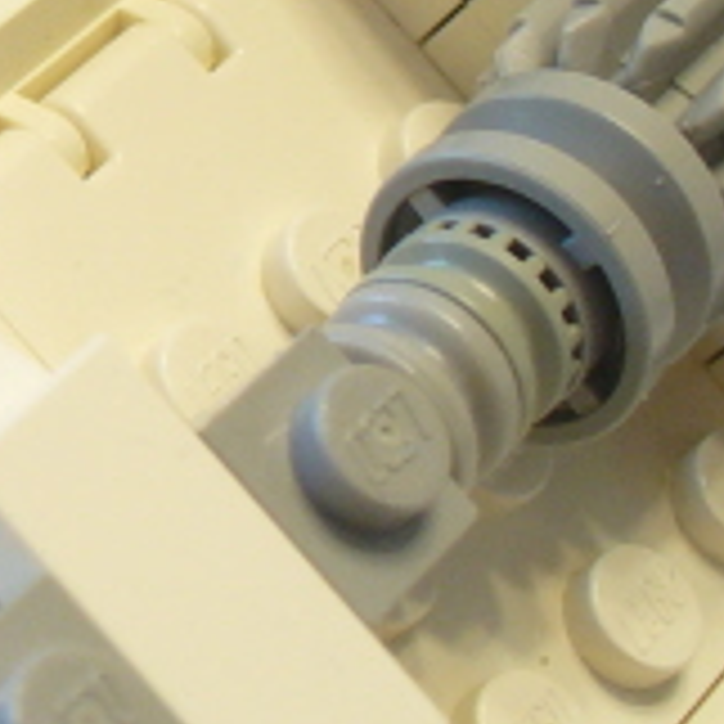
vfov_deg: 10.6
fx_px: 3833
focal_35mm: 162
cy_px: -81
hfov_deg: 10.3
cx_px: -499
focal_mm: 6.1
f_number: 2.8
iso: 100
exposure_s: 1/25
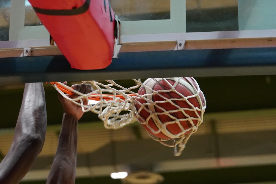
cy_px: 166
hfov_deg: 15.8
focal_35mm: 129
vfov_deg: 10.6
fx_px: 989
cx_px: 49
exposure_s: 1/1000
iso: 8000
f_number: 3.5
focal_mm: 70
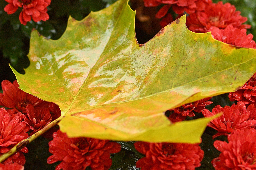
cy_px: 66
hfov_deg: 8.7
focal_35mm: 237
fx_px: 1682
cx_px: 146
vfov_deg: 5.8
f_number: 4
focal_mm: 105
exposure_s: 1/125
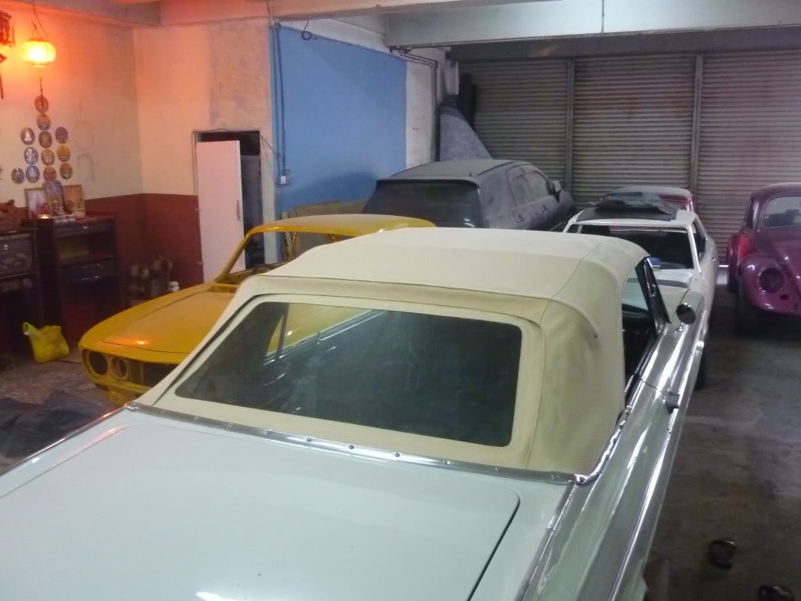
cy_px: 300
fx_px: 764
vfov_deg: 42.9
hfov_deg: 55.4
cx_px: 400
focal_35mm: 33
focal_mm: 5.5
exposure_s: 1/25
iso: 800
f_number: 2.8
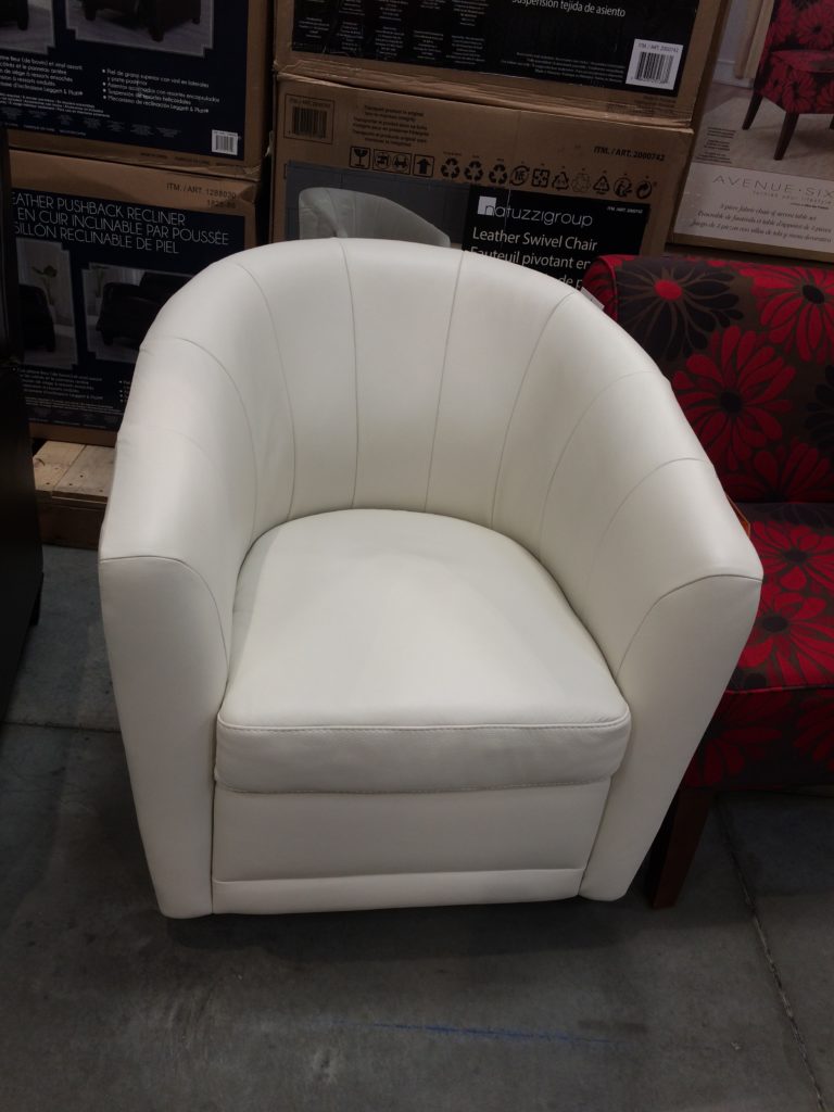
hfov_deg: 48.2
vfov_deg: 61.7
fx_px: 932
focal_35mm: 29
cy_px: 556
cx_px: 417
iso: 40
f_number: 2.2
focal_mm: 4.15
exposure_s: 1/50
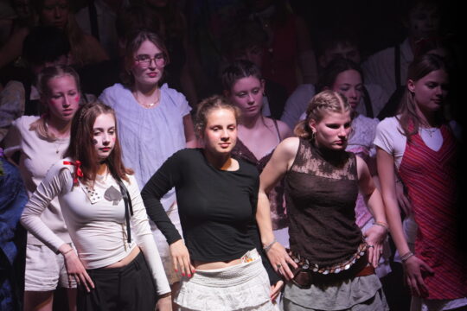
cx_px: 234
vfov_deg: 3.7
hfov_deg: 5.6
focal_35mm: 371
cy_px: 156
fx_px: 4812
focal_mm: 371
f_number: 6.3
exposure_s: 1/200
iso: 1600
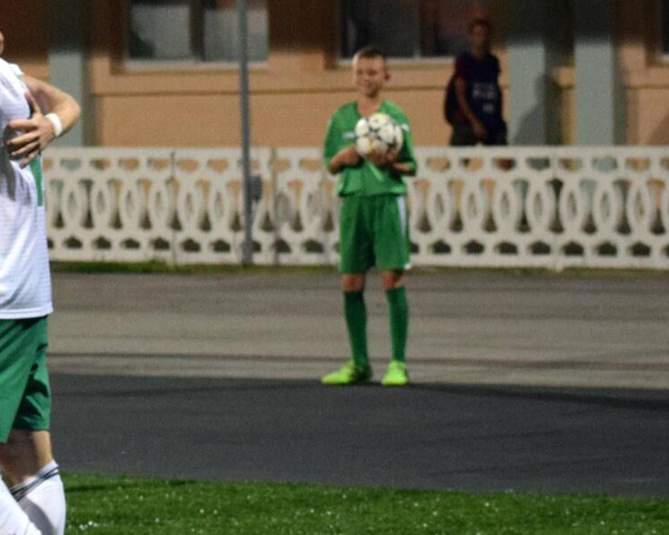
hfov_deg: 5.7
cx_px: -49
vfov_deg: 4.6
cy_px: -25
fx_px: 6672
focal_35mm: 337
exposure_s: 1/500
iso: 2500
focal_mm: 70
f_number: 4.5
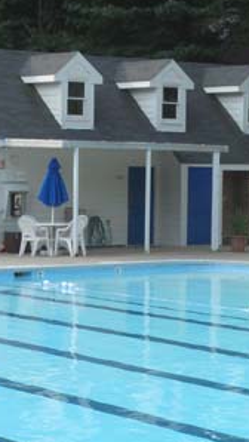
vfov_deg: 17.8
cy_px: 209
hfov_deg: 10.0
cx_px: 268
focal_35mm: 120
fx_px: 1406
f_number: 3.2
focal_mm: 7.3
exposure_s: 1/320
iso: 80
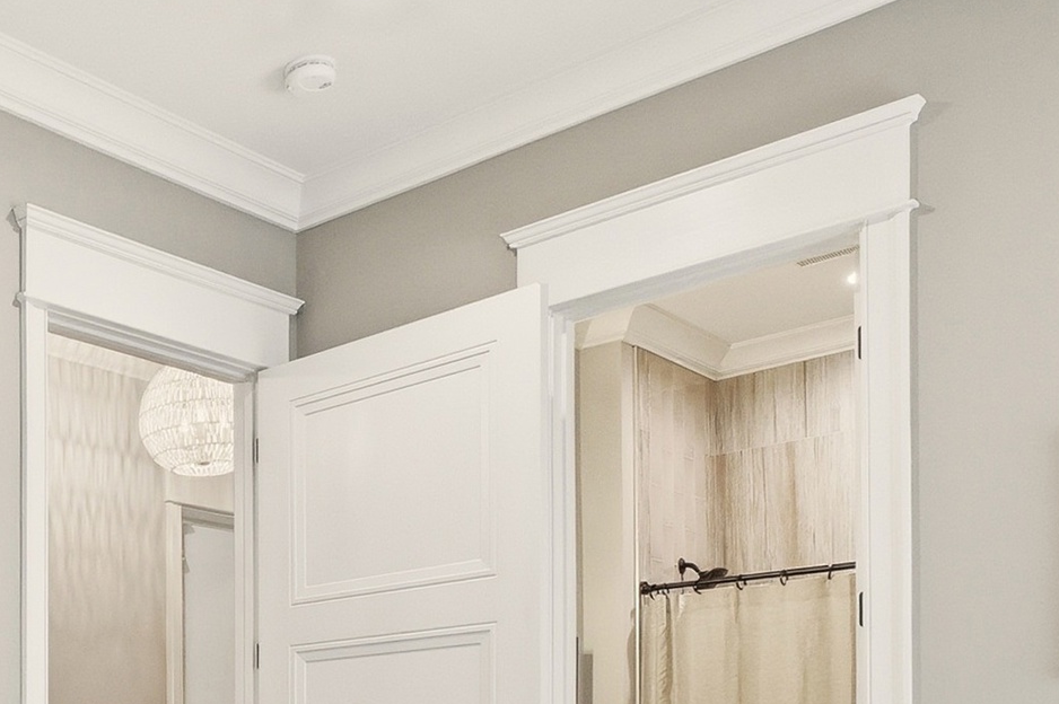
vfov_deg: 25.2
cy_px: 844
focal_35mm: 48
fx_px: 1411
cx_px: -86
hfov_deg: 35.6
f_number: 9
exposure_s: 1/125
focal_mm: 10
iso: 400
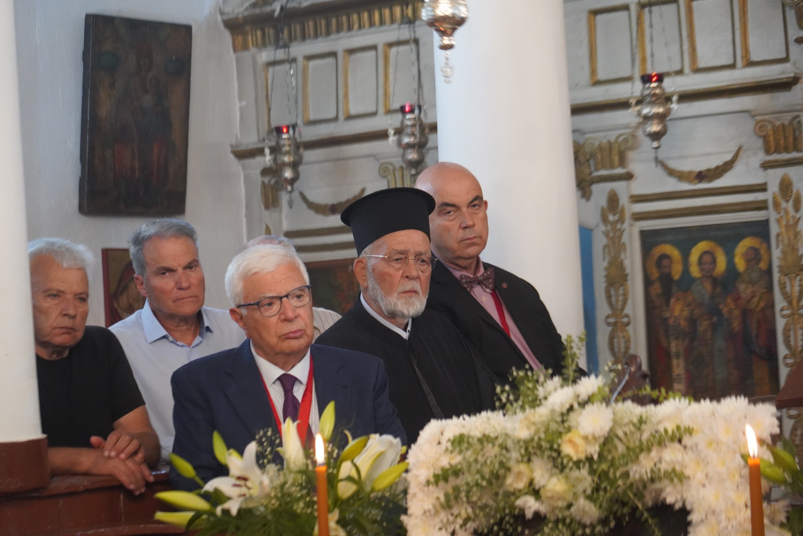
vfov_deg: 13.0
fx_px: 2342
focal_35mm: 105
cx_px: 402
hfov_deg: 19.5
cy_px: 268
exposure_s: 1/160
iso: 6400
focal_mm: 105
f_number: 4
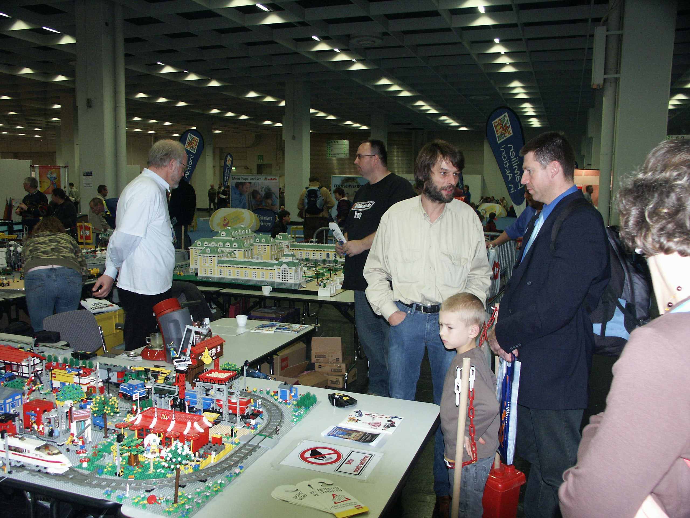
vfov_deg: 45.4
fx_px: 618
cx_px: 345
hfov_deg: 58.4
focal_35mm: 31
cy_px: 259
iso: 200
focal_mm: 8.07
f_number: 2.8
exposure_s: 1/45
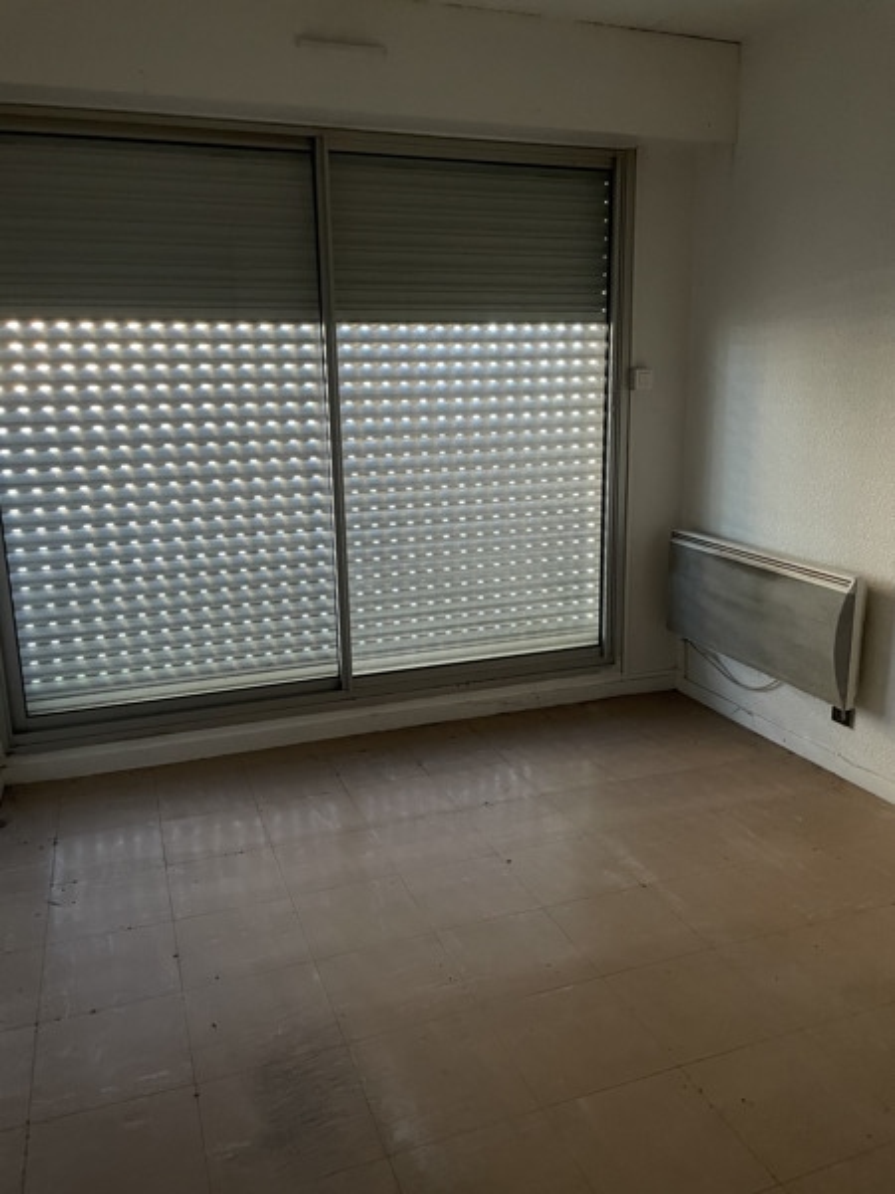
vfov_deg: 67.3
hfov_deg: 53.1
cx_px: 448
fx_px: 896
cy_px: 597
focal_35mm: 26
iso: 640
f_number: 1.6
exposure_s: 1/30
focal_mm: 4.2
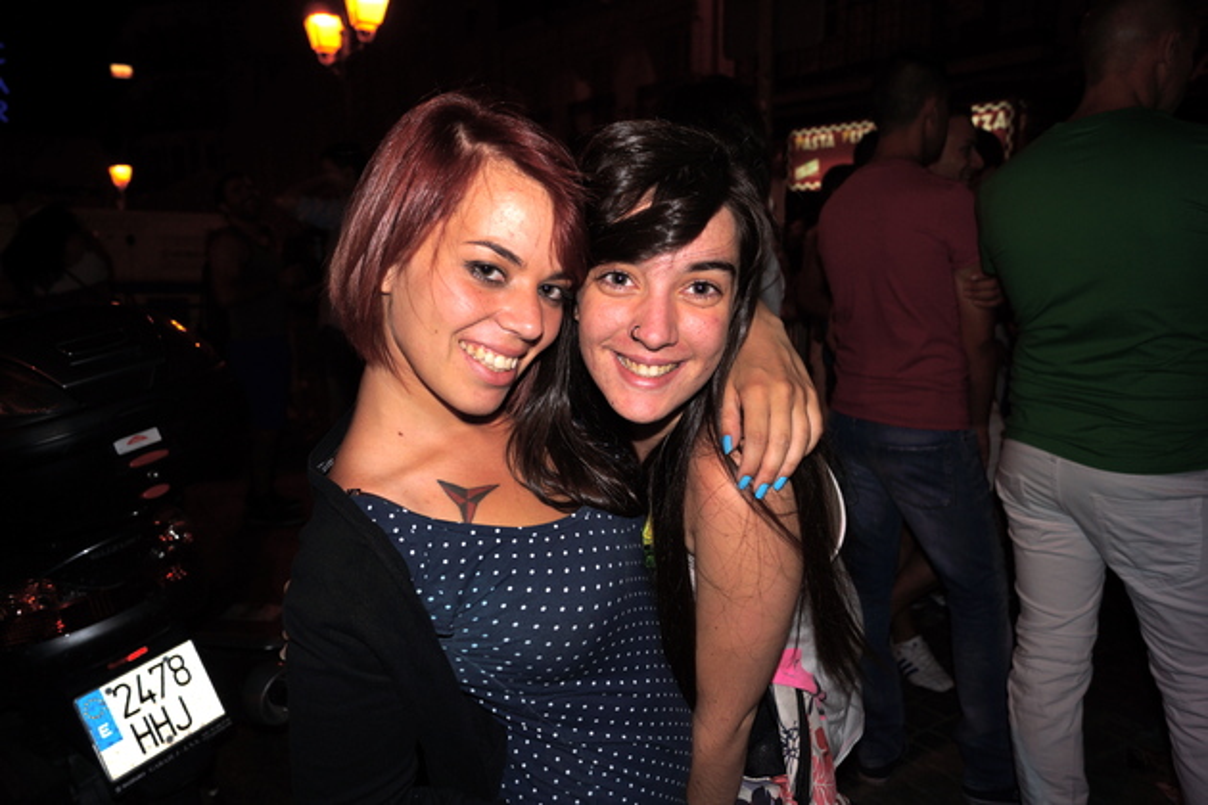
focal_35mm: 27
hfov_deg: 67.4
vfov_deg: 47.9
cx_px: 604
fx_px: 906
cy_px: 402
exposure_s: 1/160
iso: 100
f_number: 3.5
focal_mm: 18
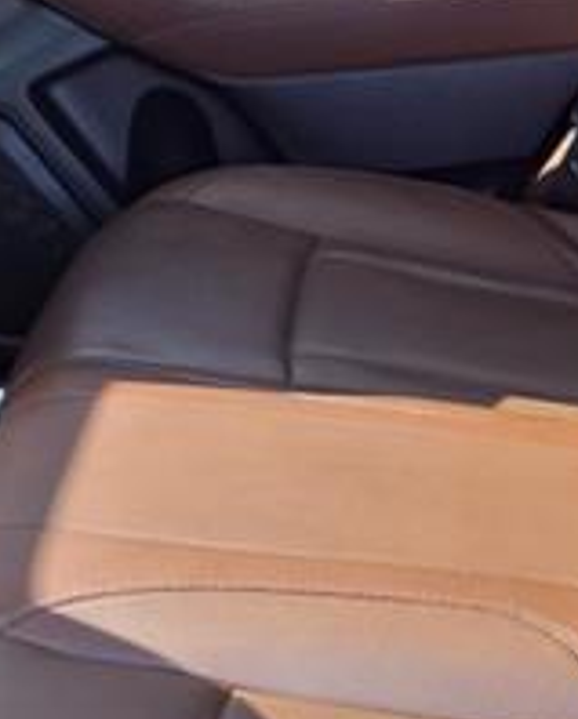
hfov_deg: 17.1
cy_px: 156
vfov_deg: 22.2
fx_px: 1813
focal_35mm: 85
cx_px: 742
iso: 40
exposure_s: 1/120
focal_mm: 3.58
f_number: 1.9
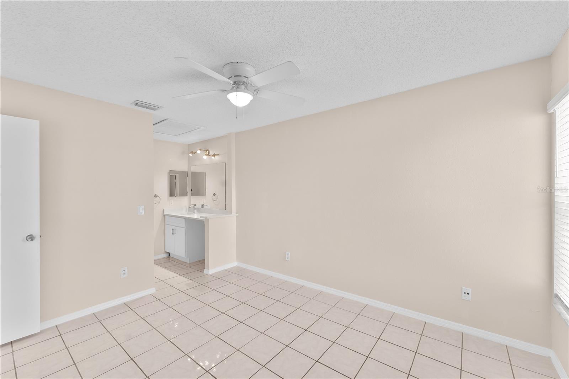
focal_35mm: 14
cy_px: 190
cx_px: 284
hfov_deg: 104.3
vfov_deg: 81.2
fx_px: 221
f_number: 7.1
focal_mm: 14
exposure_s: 1/13
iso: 400
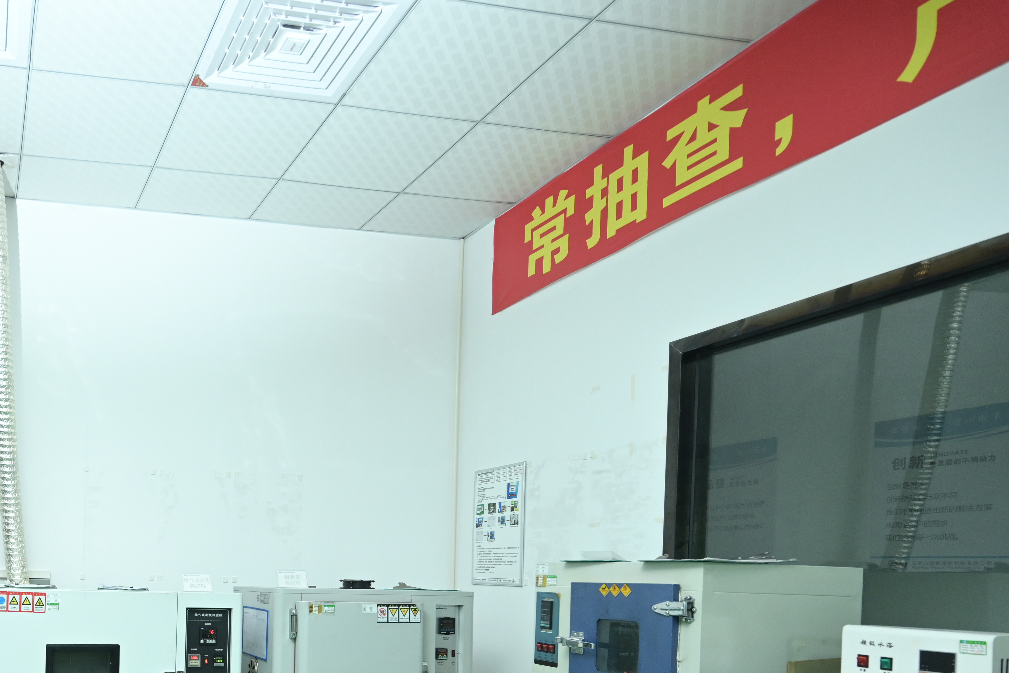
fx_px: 785
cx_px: 90
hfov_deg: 56.0
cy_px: 561
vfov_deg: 43.7
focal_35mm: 28
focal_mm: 14
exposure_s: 1/100
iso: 1000
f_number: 4
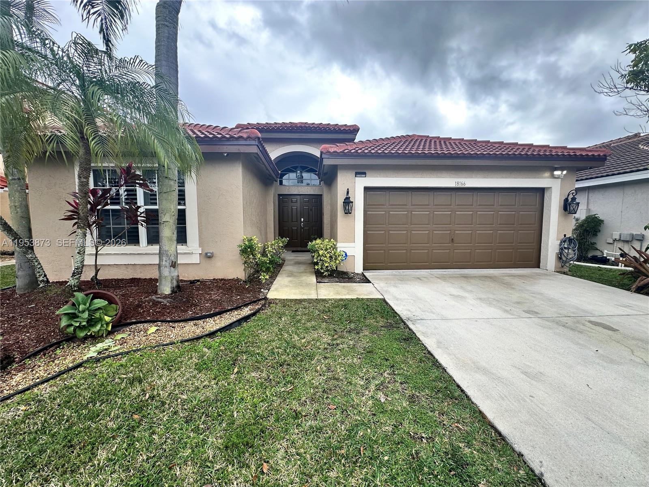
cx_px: 324
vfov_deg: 85.7
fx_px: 262
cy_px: 244
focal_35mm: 14
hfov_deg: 102.1
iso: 40
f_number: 2.2
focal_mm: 2.22
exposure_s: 1/419
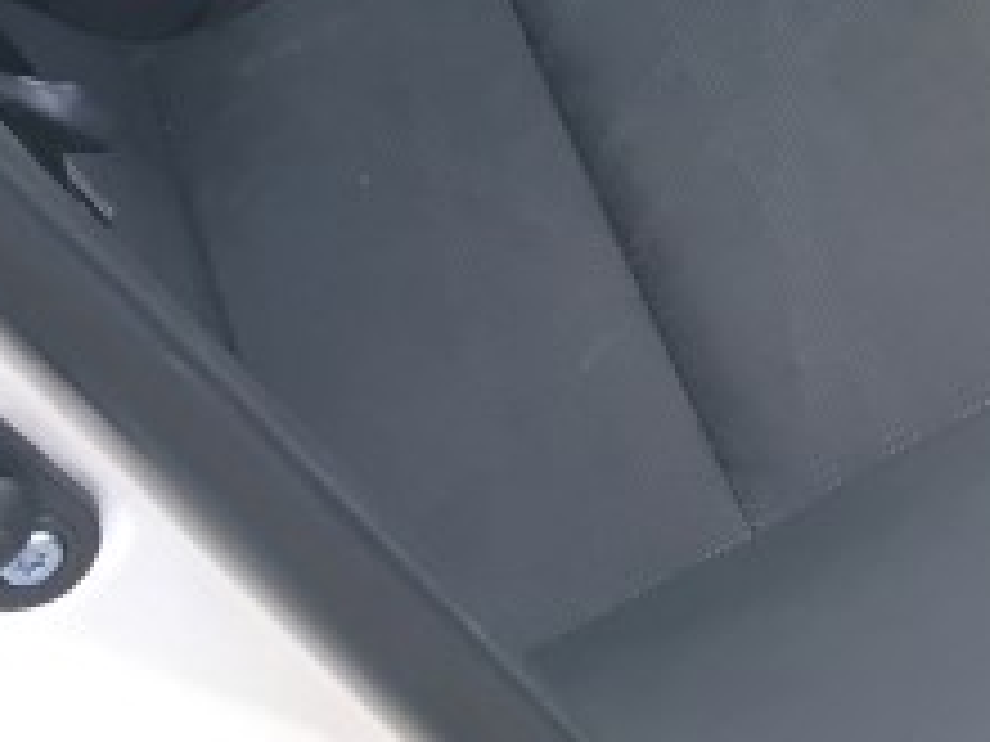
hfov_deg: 14.4
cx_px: 986
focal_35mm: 135
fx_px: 3861
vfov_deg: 10.1
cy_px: -769
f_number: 2.2
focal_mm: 4.15
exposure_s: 1/40
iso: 25
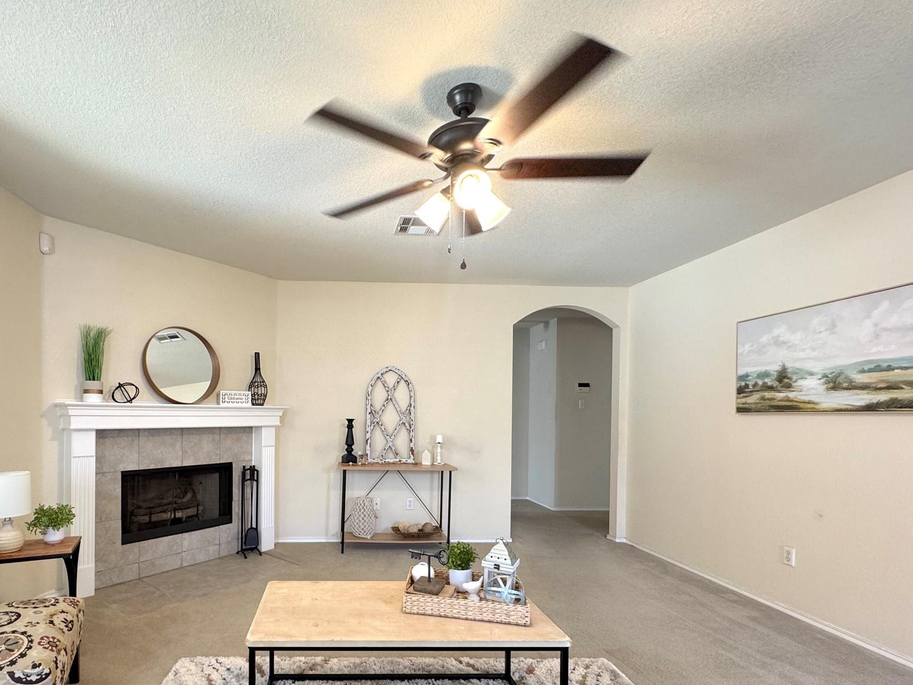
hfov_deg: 86.2
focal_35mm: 18
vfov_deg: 70.7
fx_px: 475
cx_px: 347
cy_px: 417
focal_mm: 2.22
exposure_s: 1/60
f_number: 2.2
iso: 200
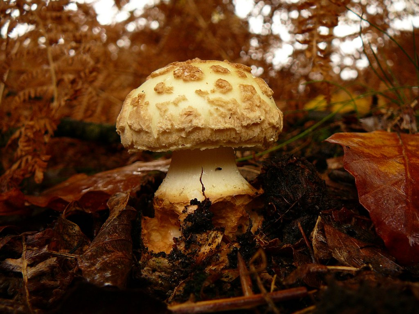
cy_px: 157
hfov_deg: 52.6
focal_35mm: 35
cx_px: 210
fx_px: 424
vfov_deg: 40.7
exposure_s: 1/30
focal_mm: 5.2
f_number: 2.8
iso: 100
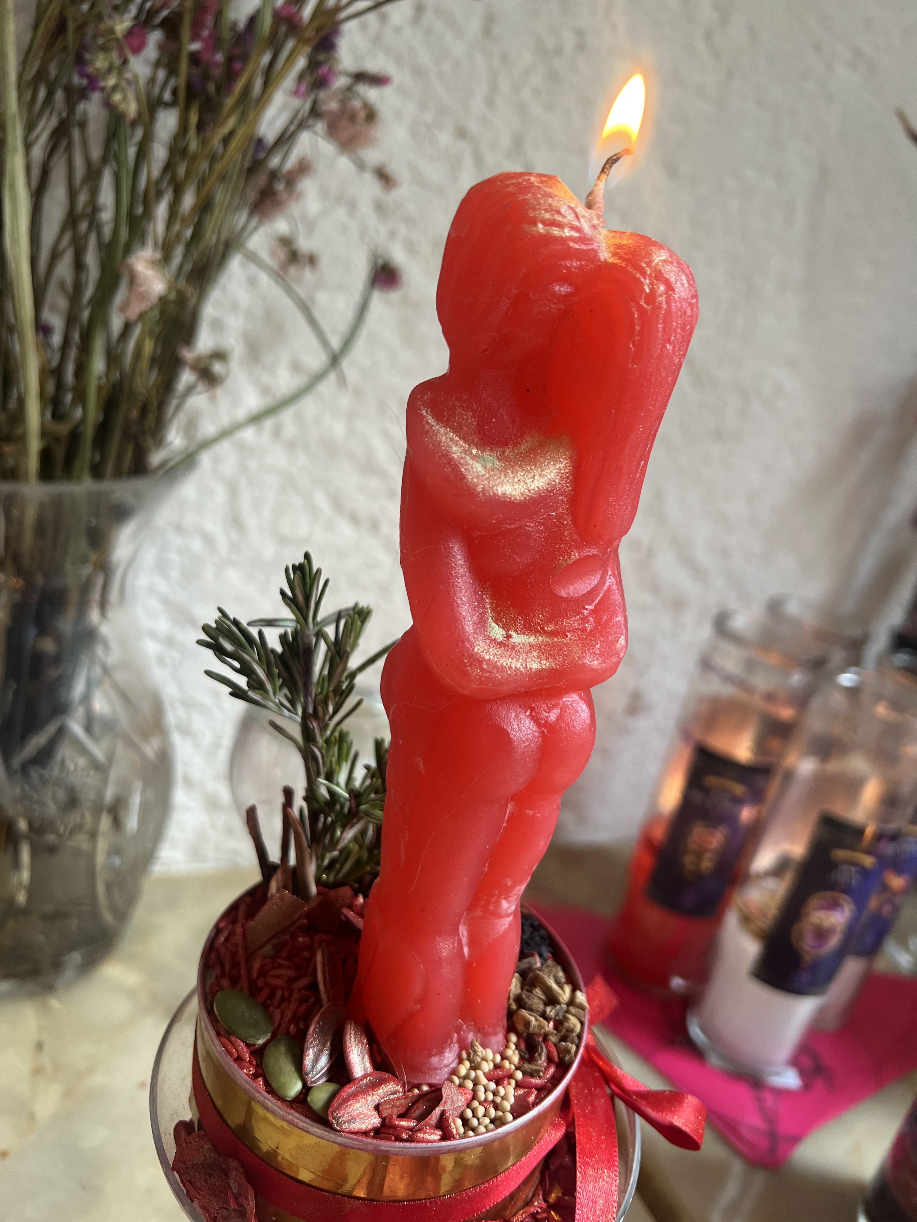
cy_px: 611
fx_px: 918
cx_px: 458
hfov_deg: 53.1
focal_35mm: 26
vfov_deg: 67.3
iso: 125
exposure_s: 1/121
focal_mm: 5.7
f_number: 1.5
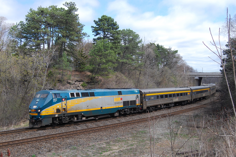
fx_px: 275
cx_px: 118
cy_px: 78
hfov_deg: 46.4
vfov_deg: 31.9
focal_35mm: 42
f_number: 7.1
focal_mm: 28
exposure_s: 1/500
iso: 400
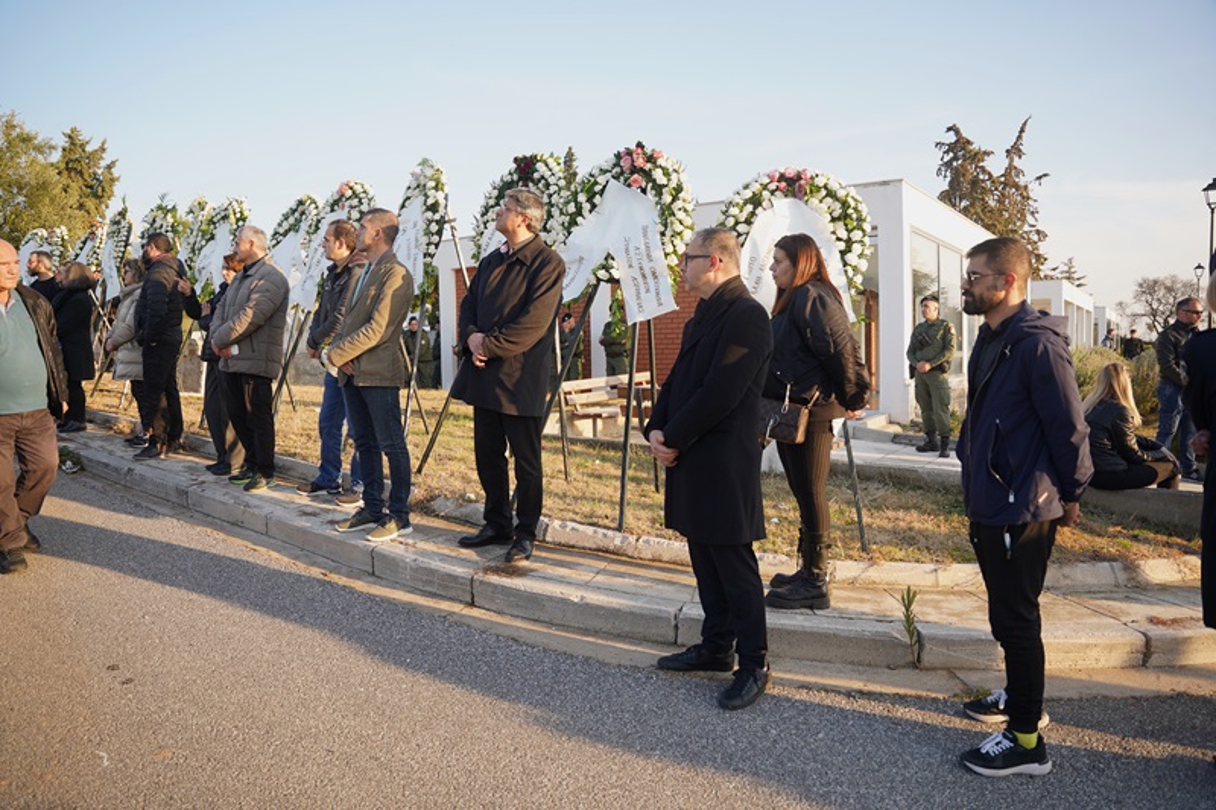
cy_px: 405
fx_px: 810
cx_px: 608
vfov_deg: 53.1
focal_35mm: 24
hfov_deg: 73.8
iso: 100
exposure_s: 1/320
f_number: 2.8
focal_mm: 24
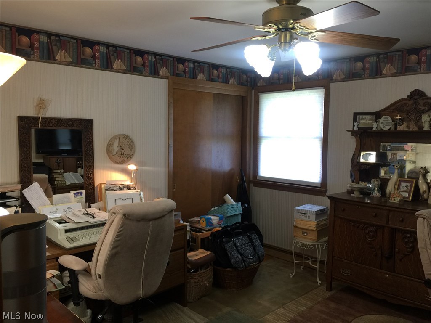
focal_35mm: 29
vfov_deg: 48.2
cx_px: 216
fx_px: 361
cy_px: 162
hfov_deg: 61.7
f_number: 2.2
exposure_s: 1/30
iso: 50
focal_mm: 4.15
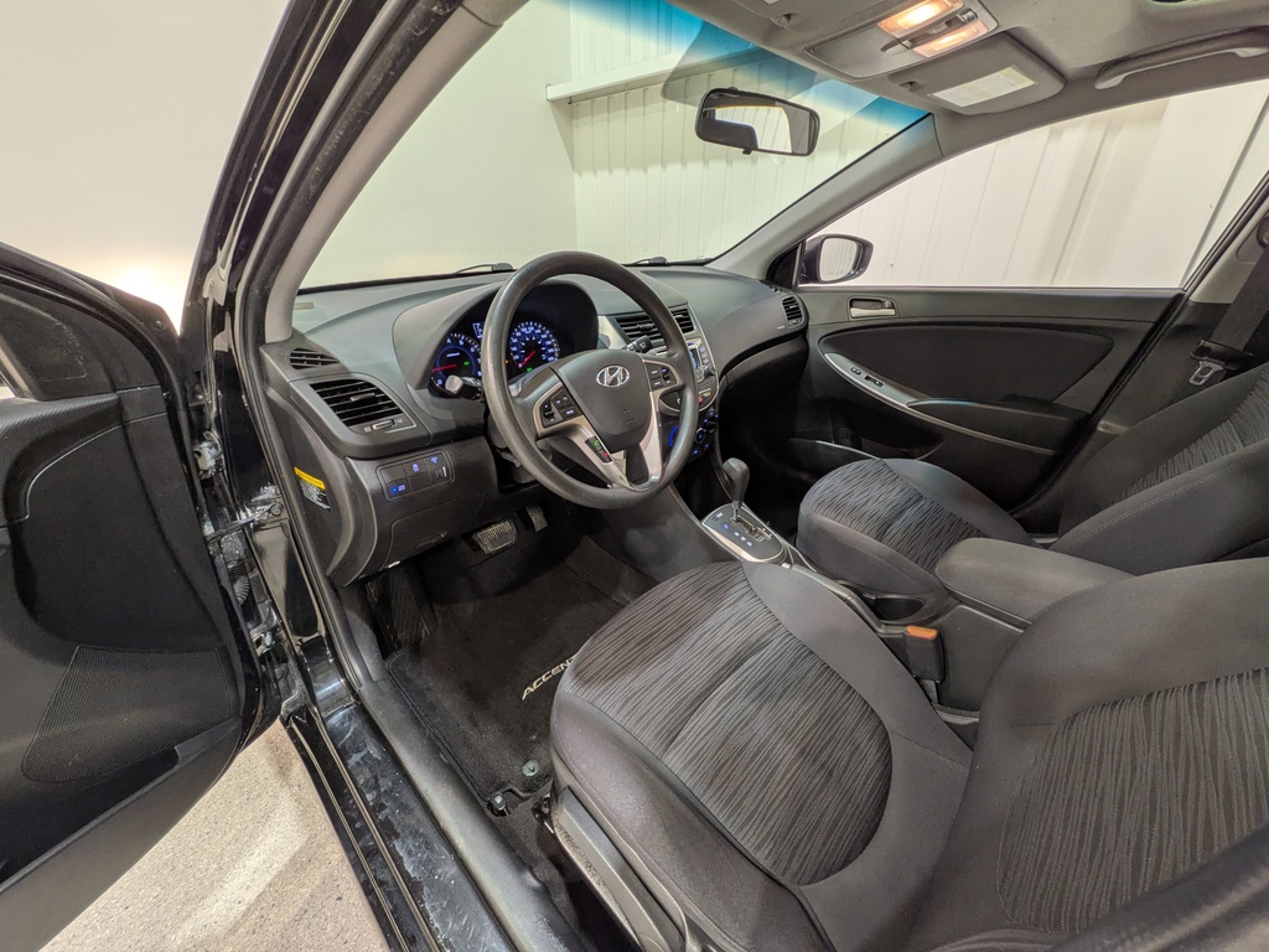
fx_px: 513
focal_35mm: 14
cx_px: 634
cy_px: 476
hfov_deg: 102.1
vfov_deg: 85.7
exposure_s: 1/33.3
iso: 56
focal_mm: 1.83
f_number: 2.2
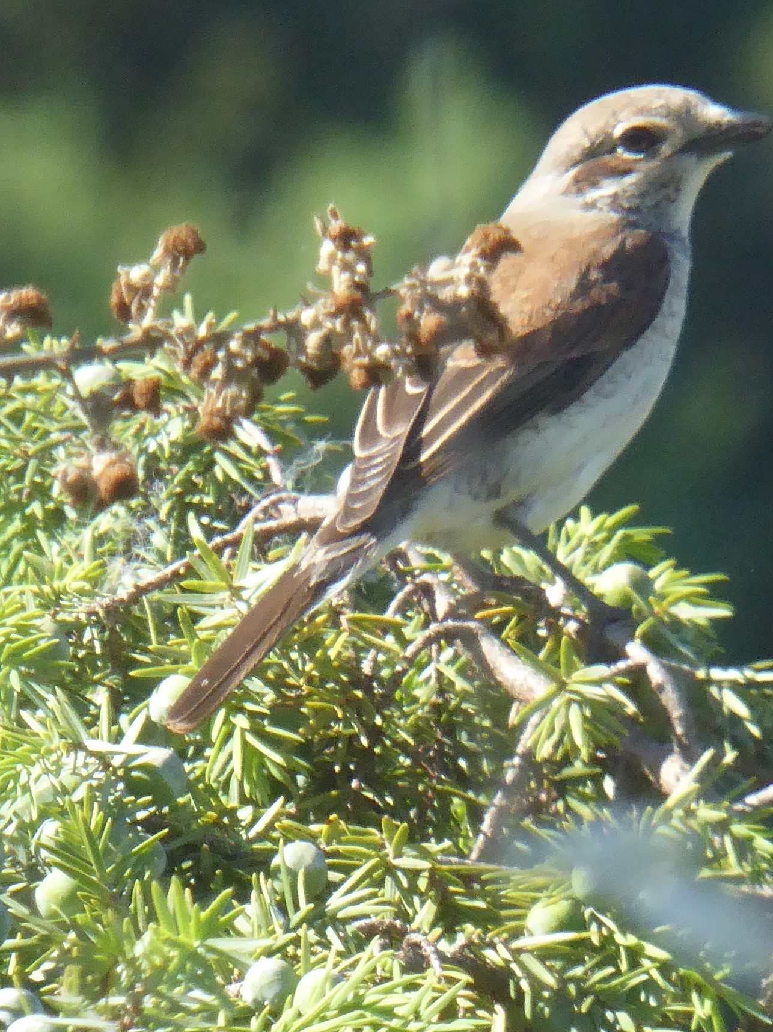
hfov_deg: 2.1
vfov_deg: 2.8
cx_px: 399
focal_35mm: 699
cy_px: 552
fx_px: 20823
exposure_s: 1/400
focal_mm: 101.7
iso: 400
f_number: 6.1
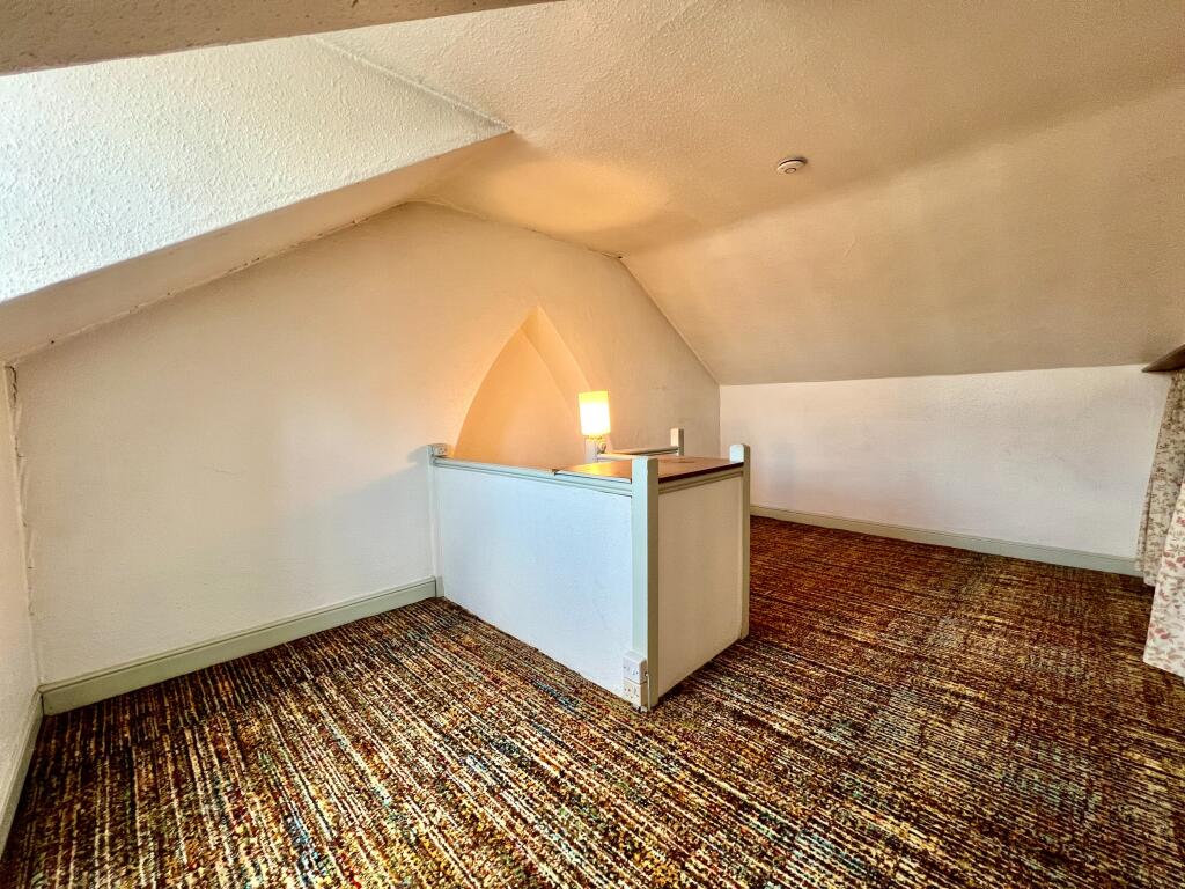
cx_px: 592
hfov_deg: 106.2
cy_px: 444
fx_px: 445
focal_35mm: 13
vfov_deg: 89.9
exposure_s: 1/100
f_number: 1.8
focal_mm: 1.57
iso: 160
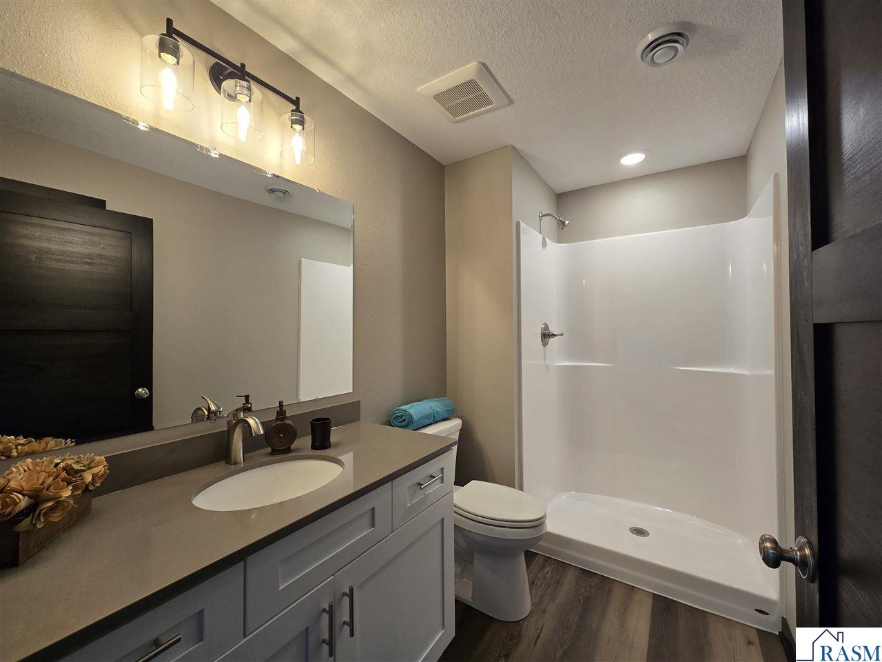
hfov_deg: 106.2
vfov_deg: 89.9
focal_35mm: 13
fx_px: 331
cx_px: 441
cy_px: 331
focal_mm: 2.2
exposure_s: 1/60
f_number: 2.2
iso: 80
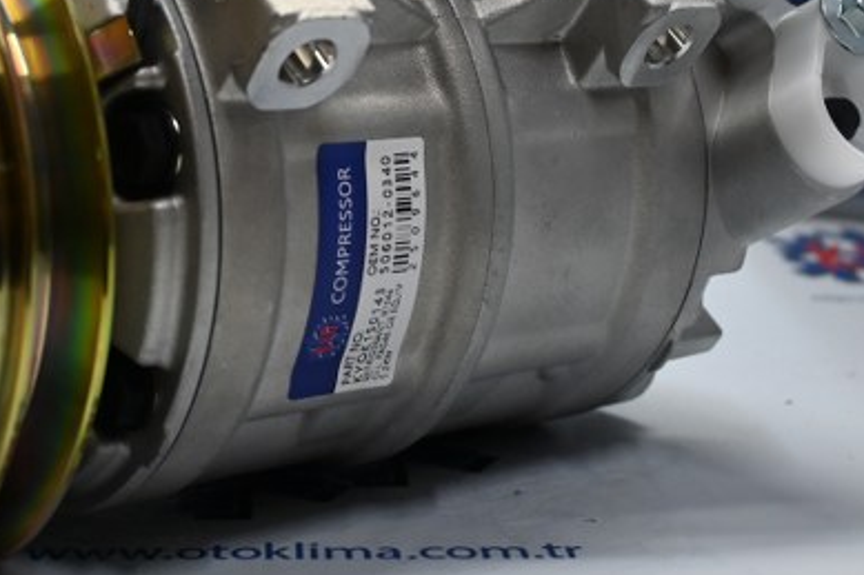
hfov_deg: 26.1
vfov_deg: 17.4
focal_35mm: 77
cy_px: 26
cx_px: 269
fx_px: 1848
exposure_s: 1/125
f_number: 4.2
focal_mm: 25
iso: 800
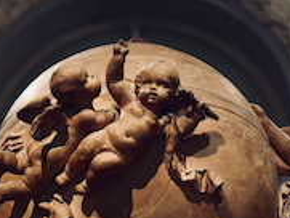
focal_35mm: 191
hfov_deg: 10.3
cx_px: 141
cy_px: 194
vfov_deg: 7.8
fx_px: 1601
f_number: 4.5
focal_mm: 32
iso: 500
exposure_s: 1/25
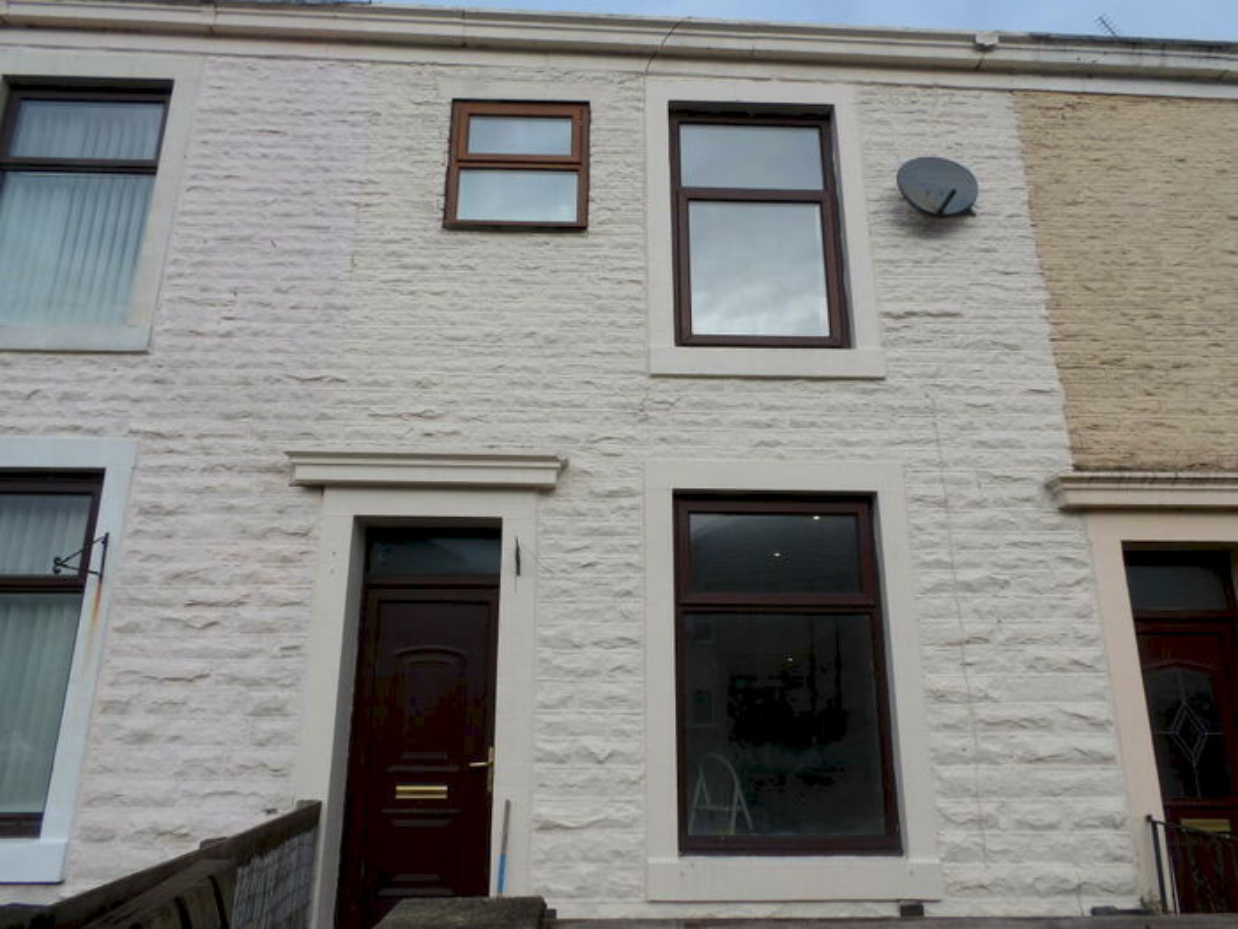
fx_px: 858
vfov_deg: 56.8
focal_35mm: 24
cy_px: 464
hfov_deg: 71.6
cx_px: 619
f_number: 4.1
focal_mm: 4.3
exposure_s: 1/215
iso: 100
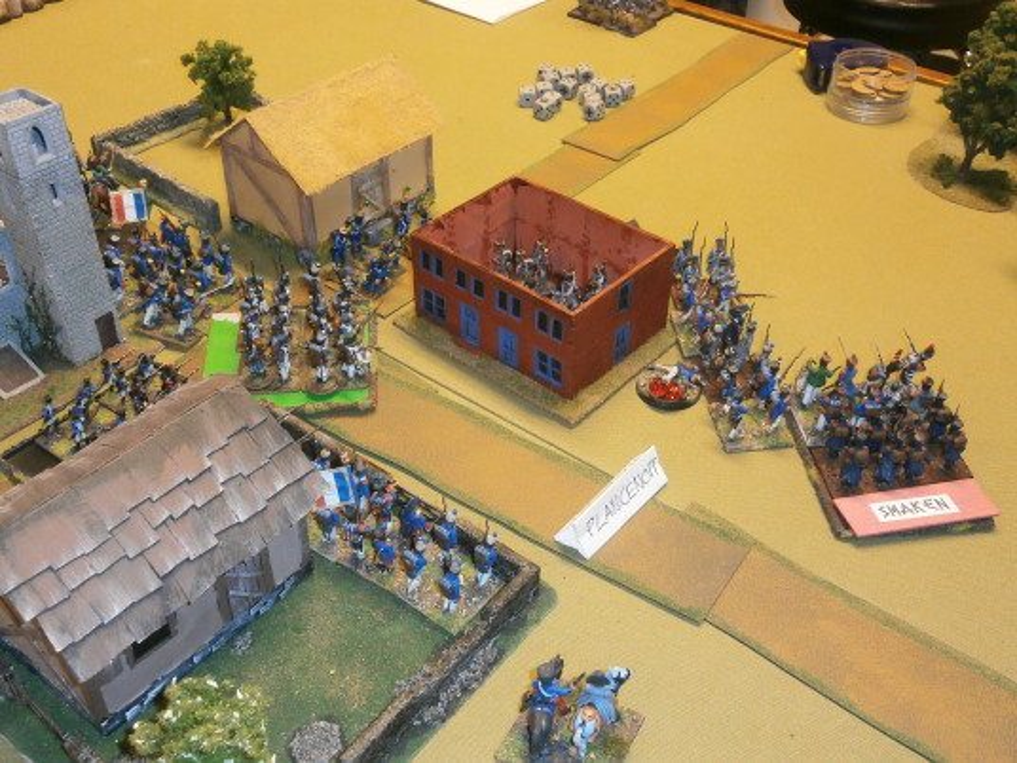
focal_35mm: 36
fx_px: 1058
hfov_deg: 51.4
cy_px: 382
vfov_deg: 39.7
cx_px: 508
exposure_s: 1/40
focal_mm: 6.4
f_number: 3.1
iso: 200
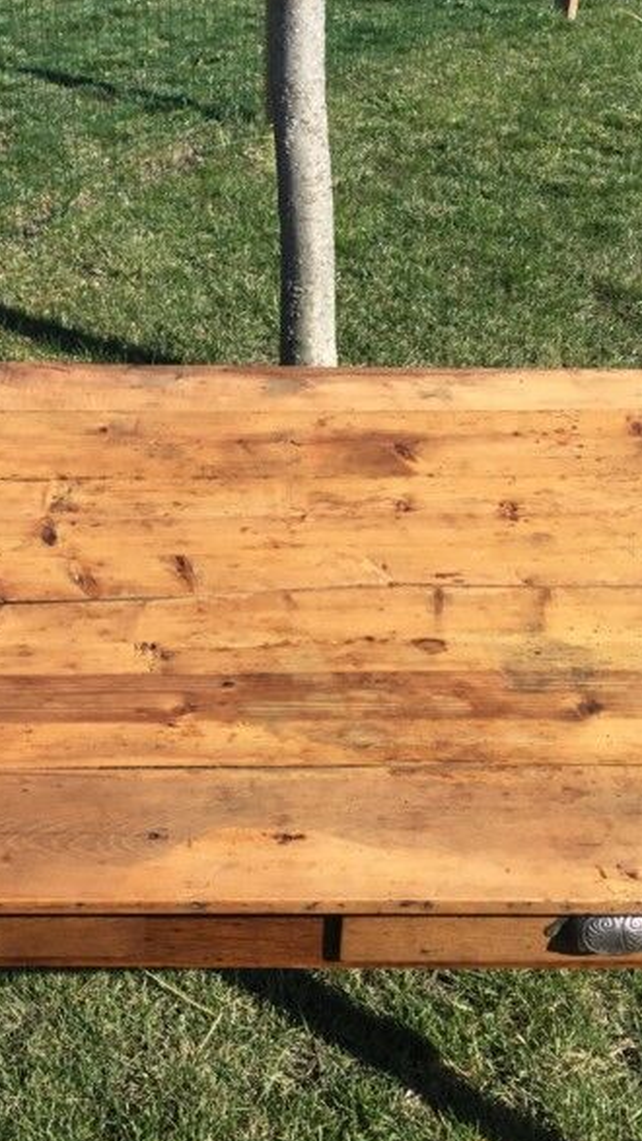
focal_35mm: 46
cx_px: 206
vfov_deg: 44.6
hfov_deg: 25.8
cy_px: 571
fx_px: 1393
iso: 25
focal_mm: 3.3
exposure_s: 1/840
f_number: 2.4
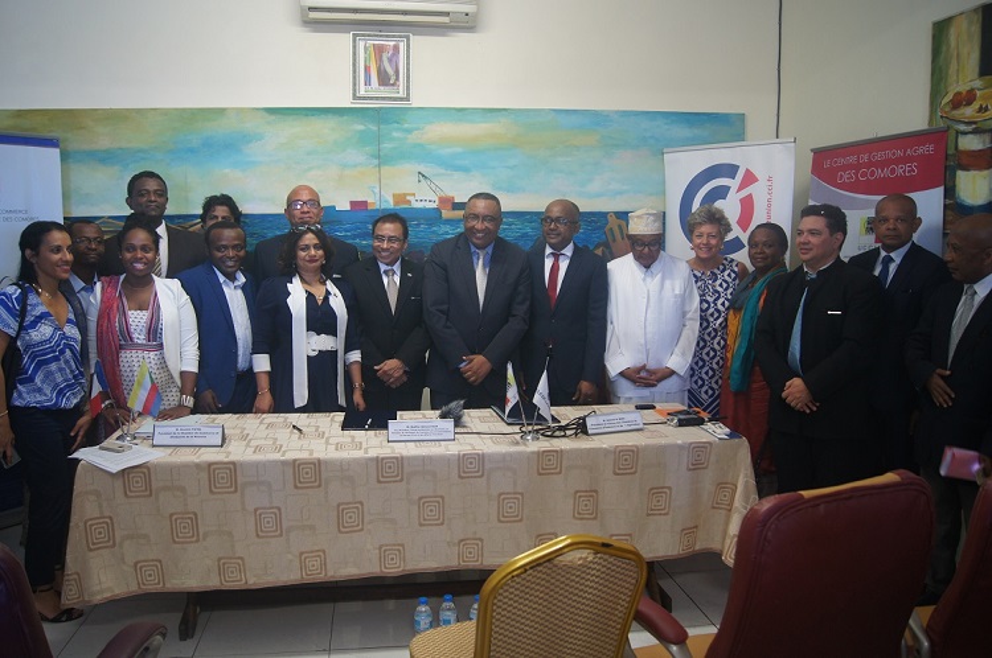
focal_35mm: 27
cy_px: 329
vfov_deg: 47.8
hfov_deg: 67.4
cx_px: 496
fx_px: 743
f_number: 3.5
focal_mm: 18
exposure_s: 1/30
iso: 400
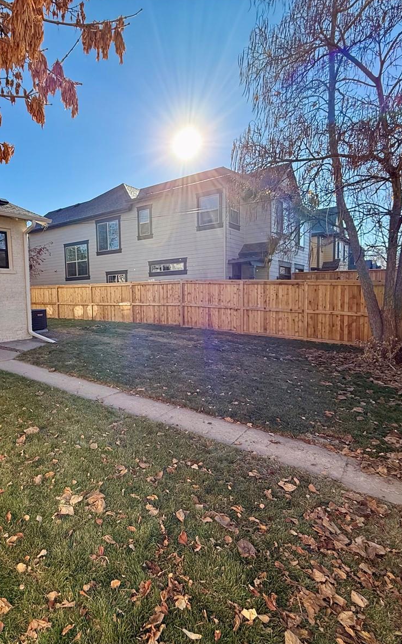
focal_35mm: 20
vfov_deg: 85.1
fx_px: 351
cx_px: 127
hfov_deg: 58.0
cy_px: 322
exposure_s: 1/888
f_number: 2.2
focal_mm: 2.22
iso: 64
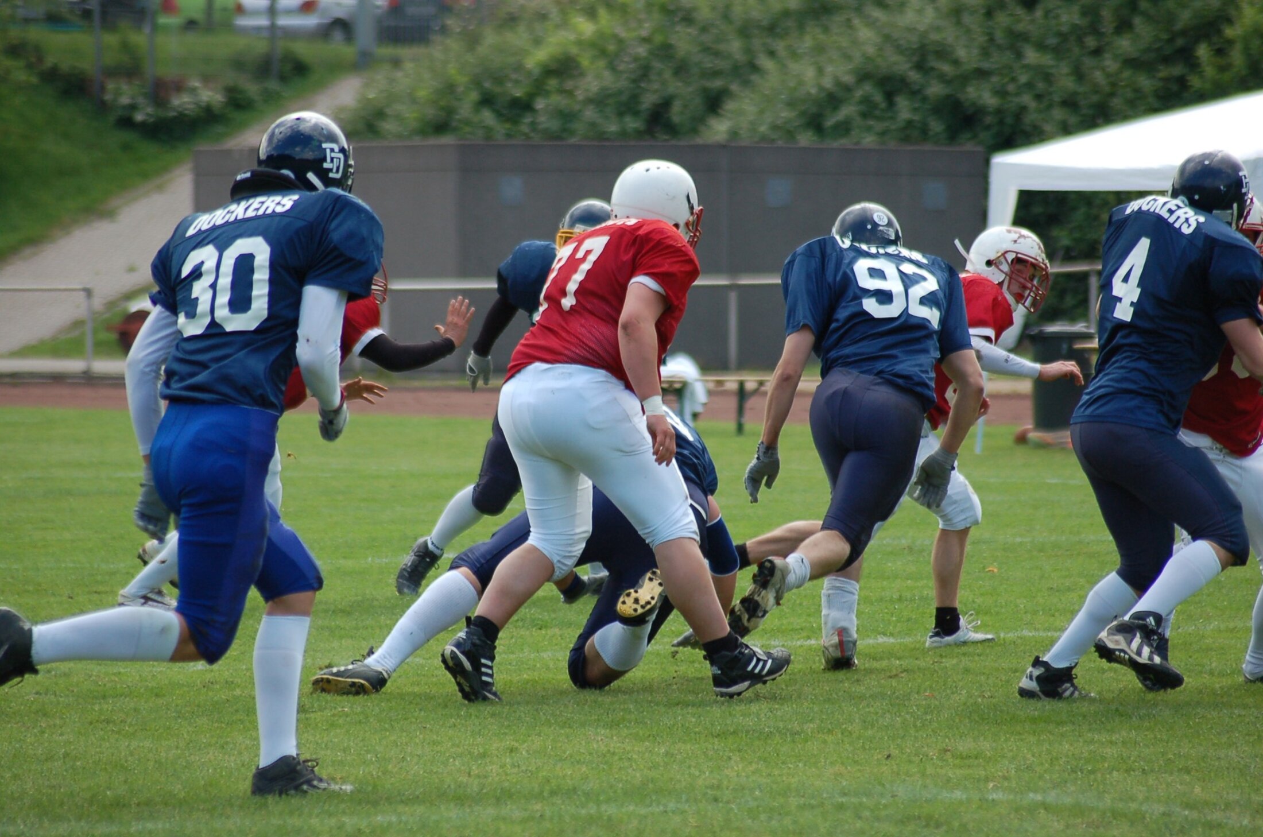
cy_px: 418
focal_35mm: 292
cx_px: 632
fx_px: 10242
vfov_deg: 4.7
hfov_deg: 7.1
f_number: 5
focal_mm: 195
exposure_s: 1/1000
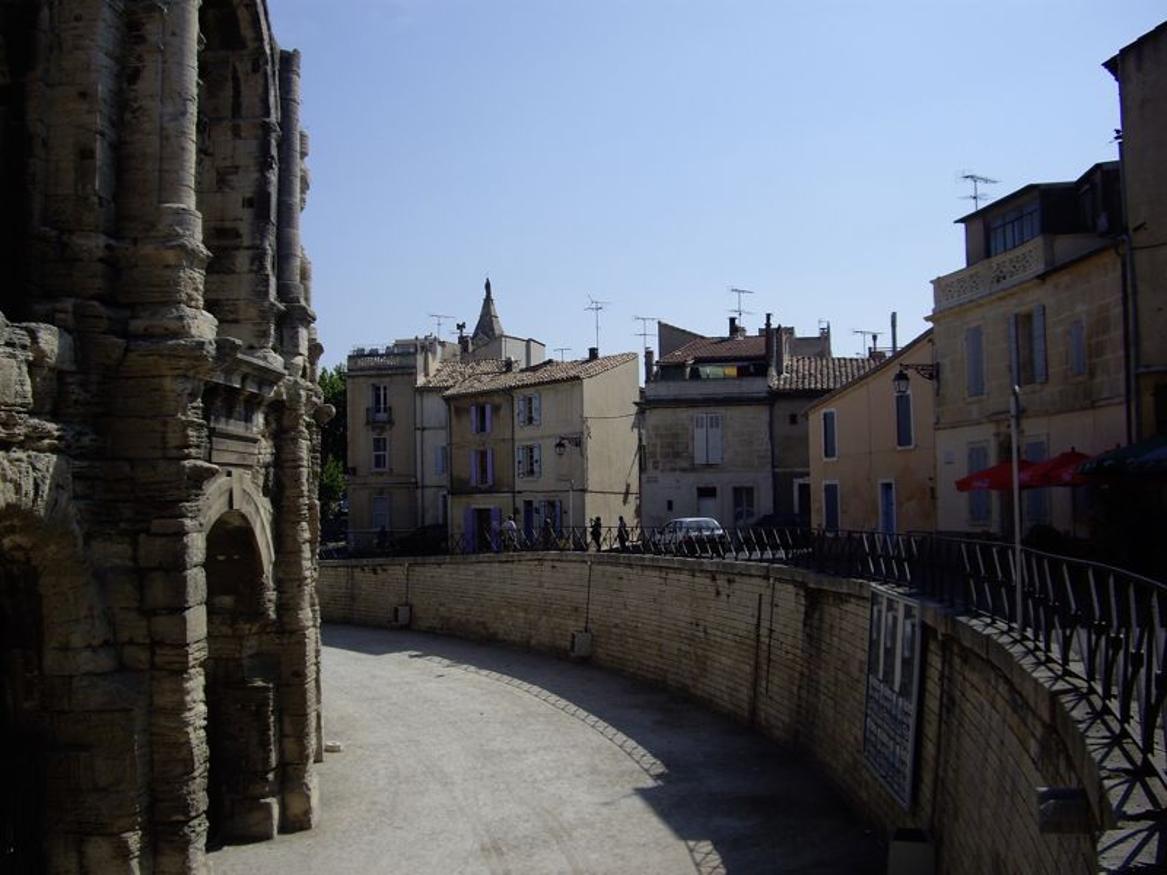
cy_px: 438
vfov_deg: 37.7
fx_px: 1281
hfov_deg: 49.0
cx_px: 584
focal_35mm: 38
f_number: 5.6
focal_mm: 7.9
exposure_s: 1/500
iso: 50
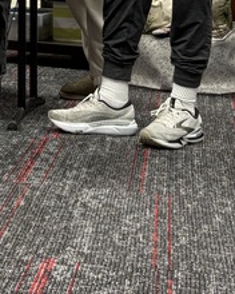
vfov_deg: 15.4
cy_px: -111
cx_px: -53
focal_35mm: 118
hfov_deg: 12.7
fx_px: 1026
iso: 125
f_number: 1.6
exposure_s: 1/60
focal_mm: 5.96
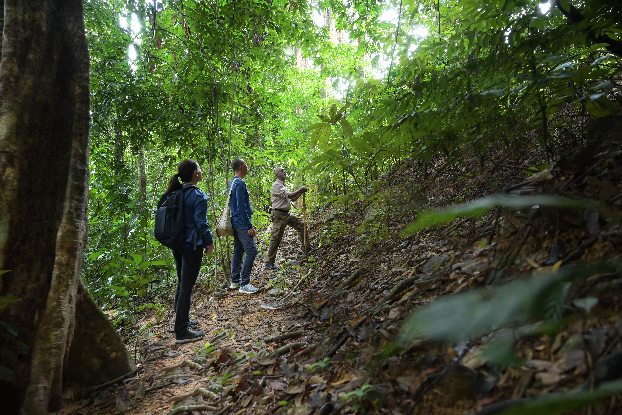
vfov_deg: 53.2
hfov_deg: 73.7
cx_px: 311
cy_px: 208
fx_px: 415
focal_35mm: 24
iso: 1600
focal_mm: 24
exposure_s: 1/40
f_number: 4
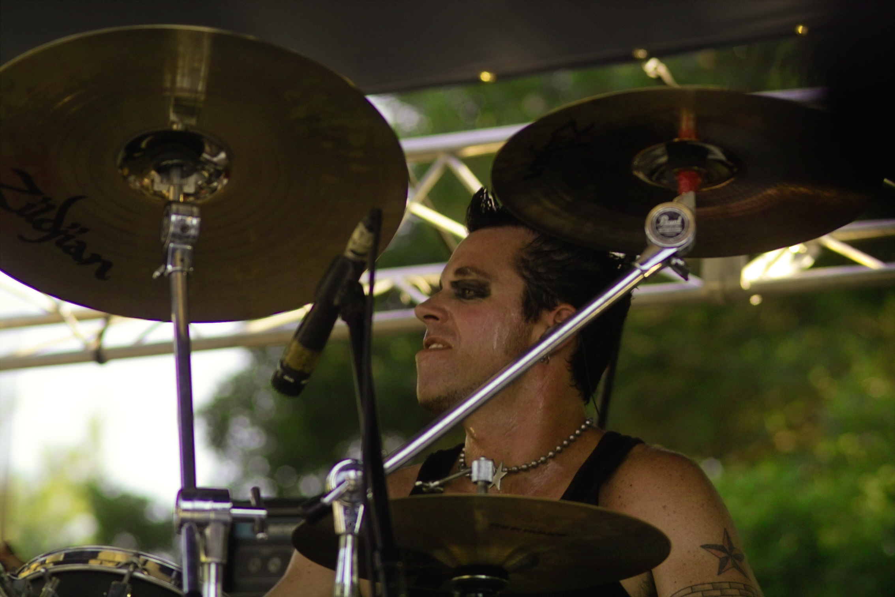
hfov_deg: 11.5
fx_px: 4450
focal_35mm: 179
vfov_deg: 7.7
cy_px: 298
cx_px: 448
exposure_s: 1/180
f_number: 4
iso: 200
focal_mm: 105
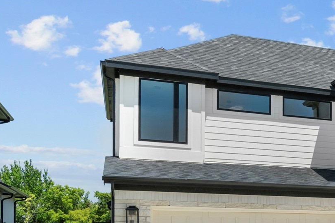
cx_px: 438
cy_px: 218
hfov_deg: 26.5
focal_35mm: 64
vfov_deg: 20.6
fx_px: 595
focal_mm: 24
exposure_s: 1/250
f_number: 8
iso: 400
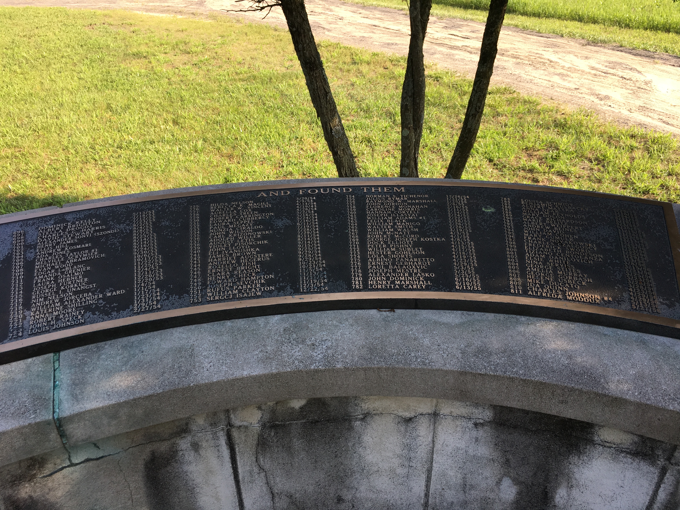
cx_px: 340
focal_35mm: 29
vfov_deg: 48.2
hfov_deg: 61.7
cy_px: 255
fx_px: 570
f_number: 2.2
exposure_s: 1/331
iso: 25
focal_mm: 4.15
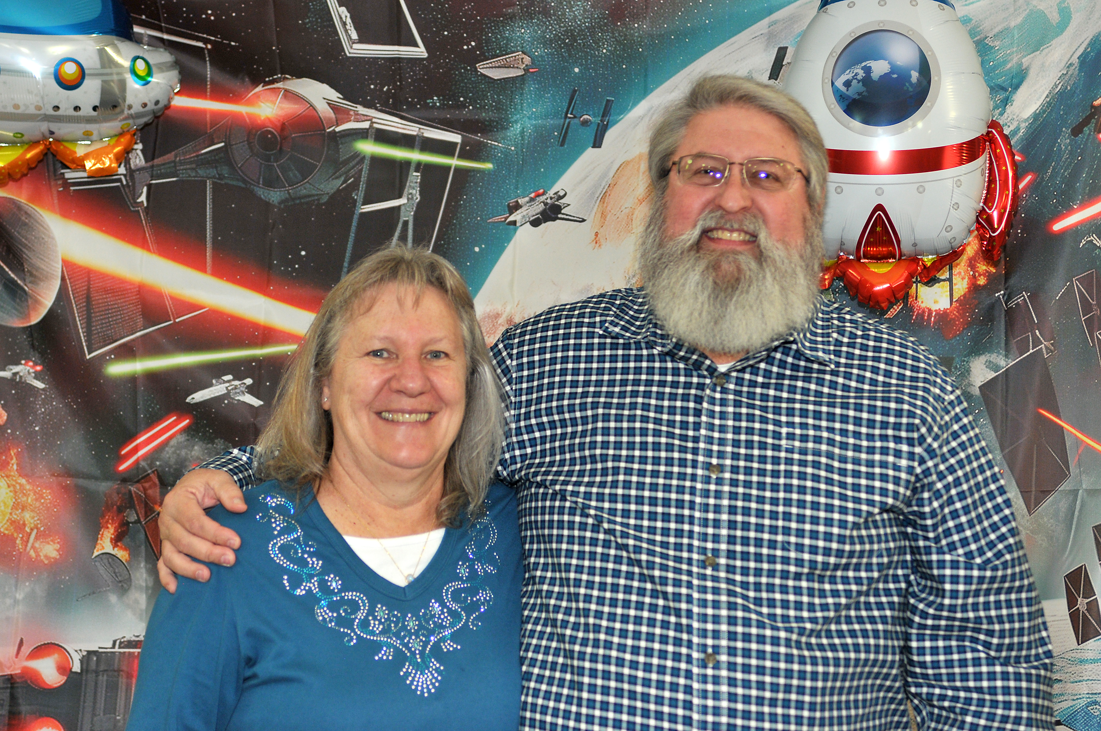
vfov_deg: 23.7
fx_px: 1741
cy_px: 366
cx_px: 550
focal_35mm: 57
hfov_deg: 35.1
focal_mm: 38
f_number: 2.8
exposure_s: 1/125
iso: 400
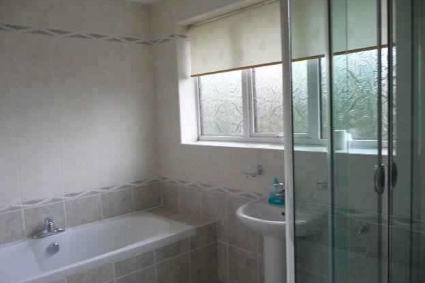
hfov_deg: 61.9
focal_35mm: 30
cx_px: 207
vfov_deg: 43.6
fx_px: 354
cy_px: 154
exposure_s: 1/30
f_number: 3.3
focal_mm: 4.7
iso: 125
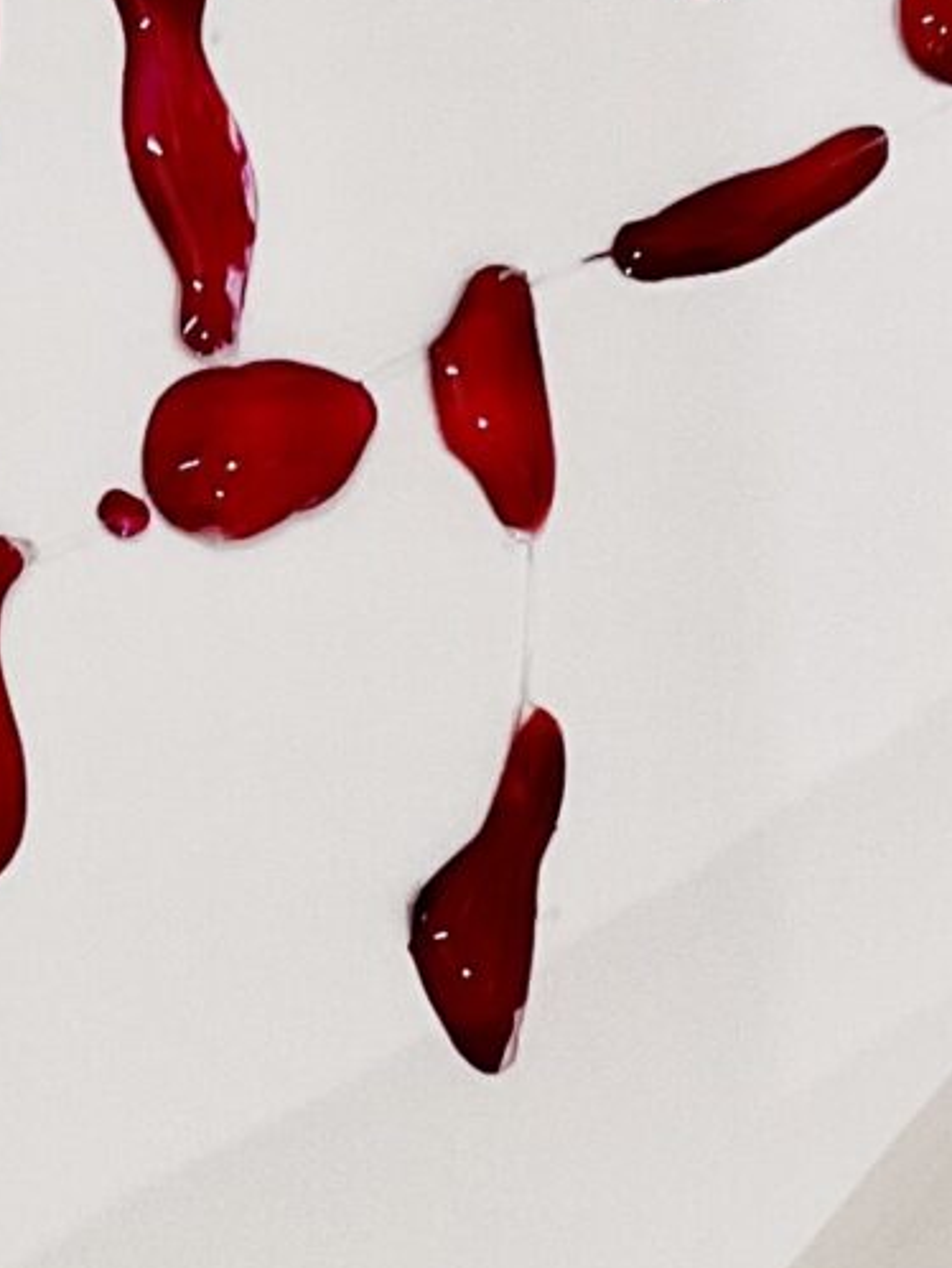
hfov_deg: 9.7
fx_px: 5459
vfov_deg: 13.2
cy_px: 206
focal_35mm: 149
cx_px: -367
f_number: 1.8
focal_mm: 3
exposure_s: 1/50
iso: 80
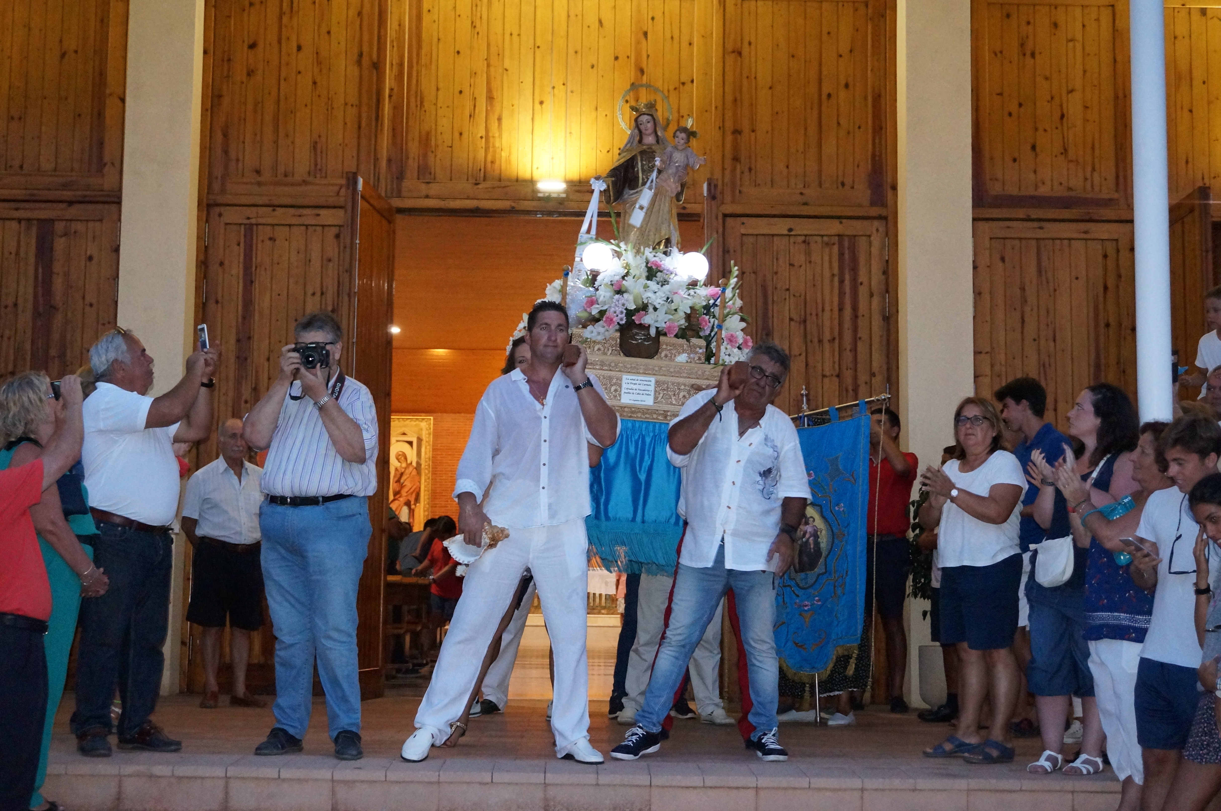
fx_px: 1830
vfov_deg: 25.0
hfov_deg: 36.9
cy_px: 406
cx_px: 610
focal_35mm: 54
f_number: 5.6
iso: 3200
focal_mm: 36
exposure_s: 1/60
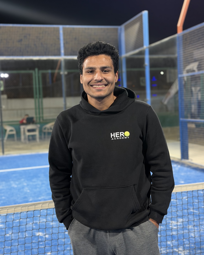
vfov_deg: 36.6
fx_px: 385
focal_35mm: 51
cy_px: 118
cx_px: 102
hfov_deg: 29.7
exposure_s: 1/33
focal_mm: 6.76
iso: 200
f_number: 1.78
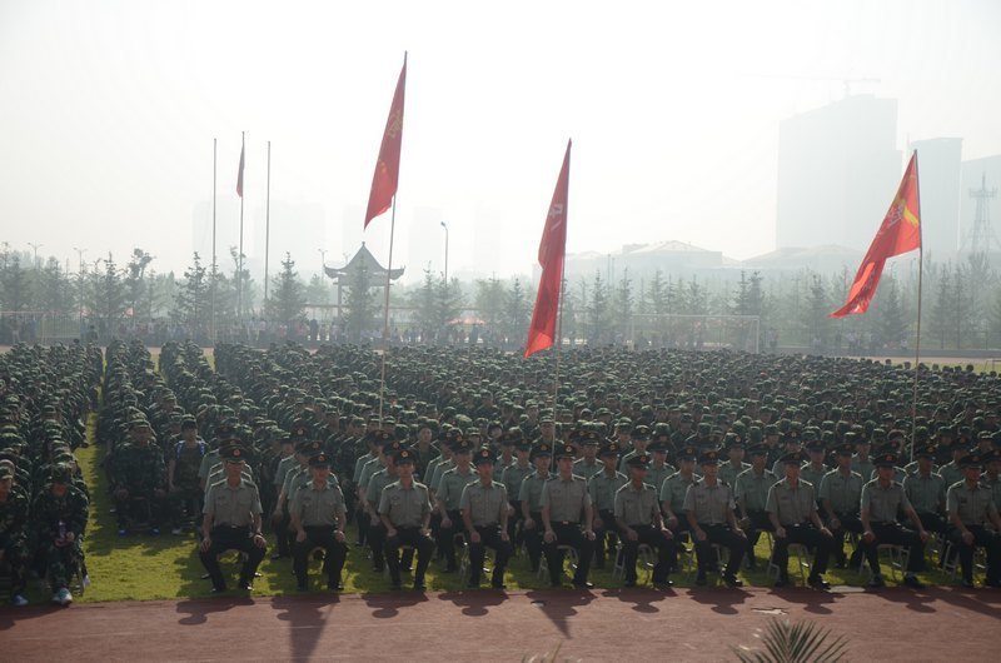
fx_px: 1665
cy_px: 332
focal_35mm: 60
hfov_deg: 33.5
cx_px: 500
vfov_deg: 22.5
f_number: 4.5
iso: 100
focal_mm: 40
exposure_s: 1/1000
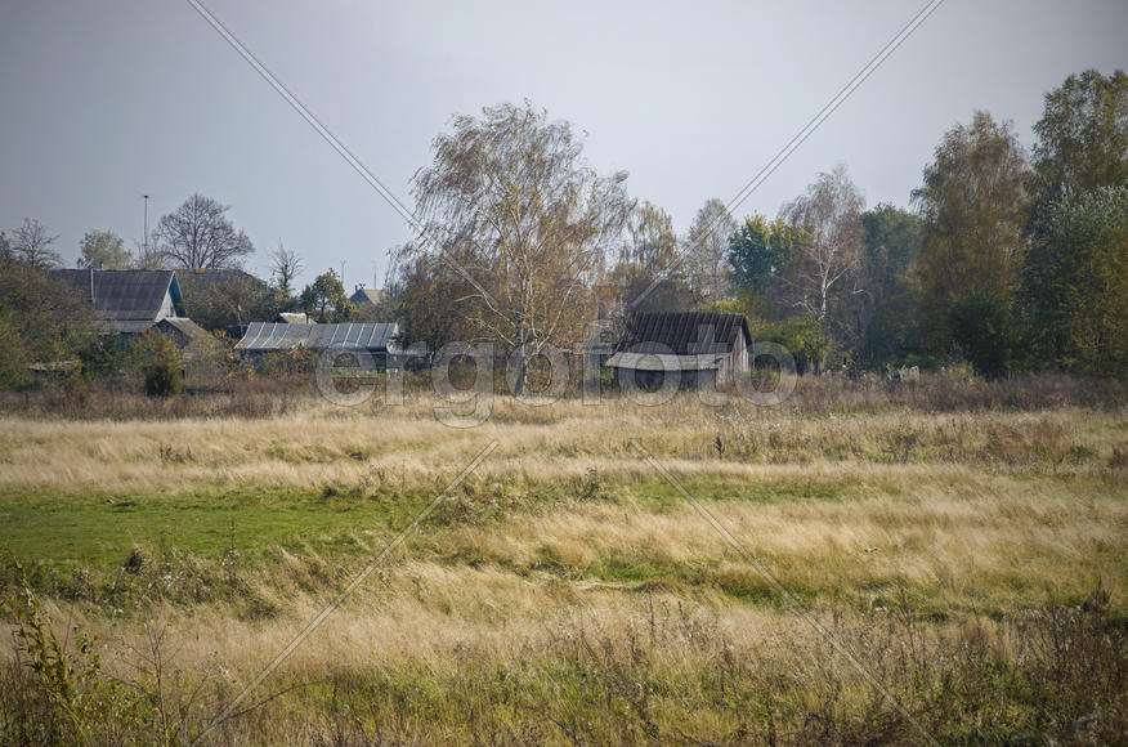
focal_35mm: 158
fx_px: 4924
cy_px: 374
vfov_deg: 8.7
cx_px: 564
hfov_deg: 13.1
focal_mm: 105
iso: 200
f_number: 11
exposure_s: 1/500
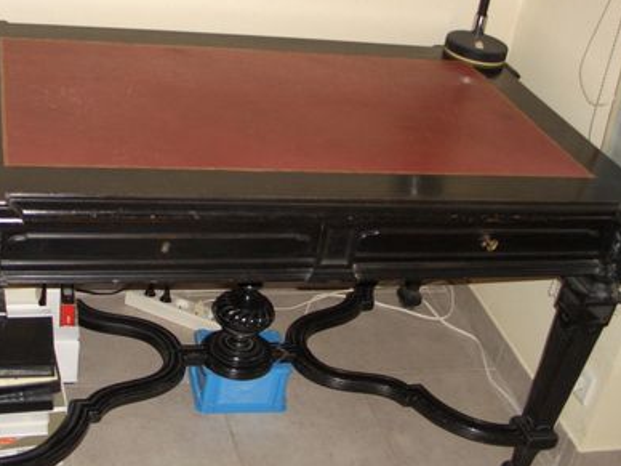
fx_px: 915
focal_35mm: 51
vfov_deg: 28.4
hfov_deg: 37.3
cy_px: 163
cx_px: 246
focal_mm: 7.1
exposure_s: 1/60
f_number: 2.8
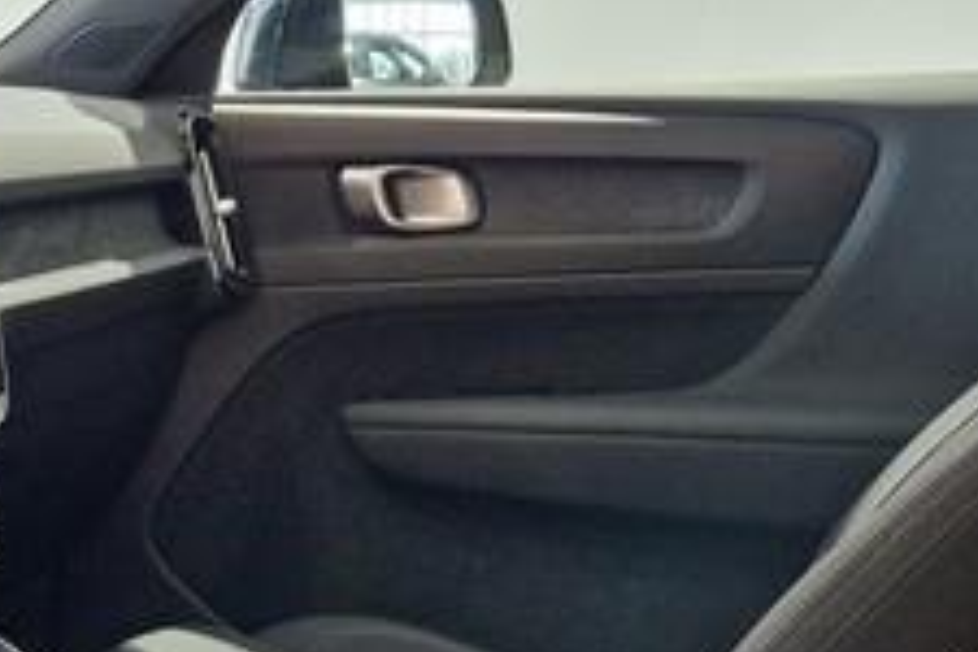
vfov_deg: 19.1
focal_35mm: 68
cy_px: 748
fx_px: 1847
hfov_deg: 27.4
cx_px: -65
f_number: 1.8
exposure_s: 1/100
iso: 800
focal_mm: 5.4
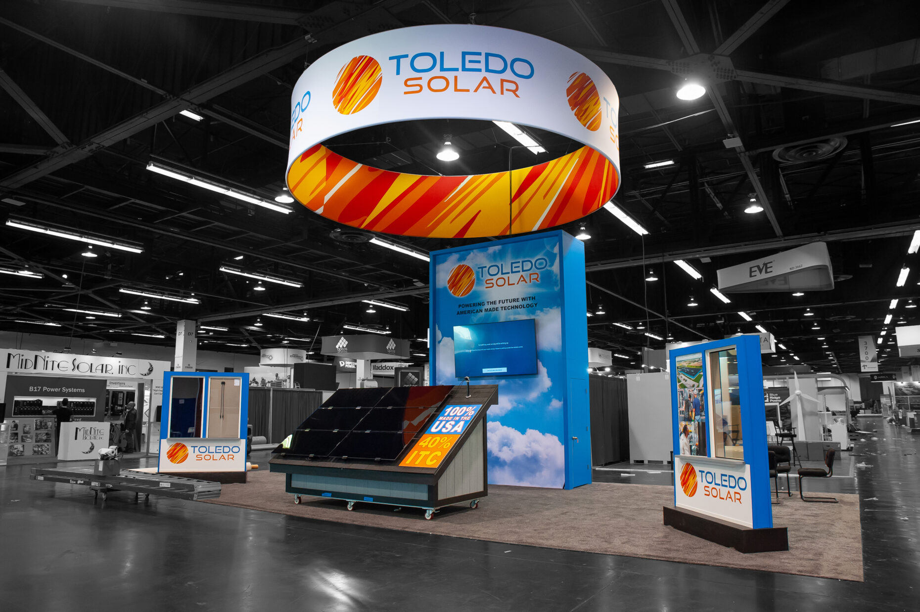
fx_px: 613
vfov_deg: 53.1
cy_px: 306
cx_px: 460
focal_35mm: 24
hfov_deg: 73.8
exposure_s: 1/160
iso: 1600
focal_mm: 24
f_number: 5.6
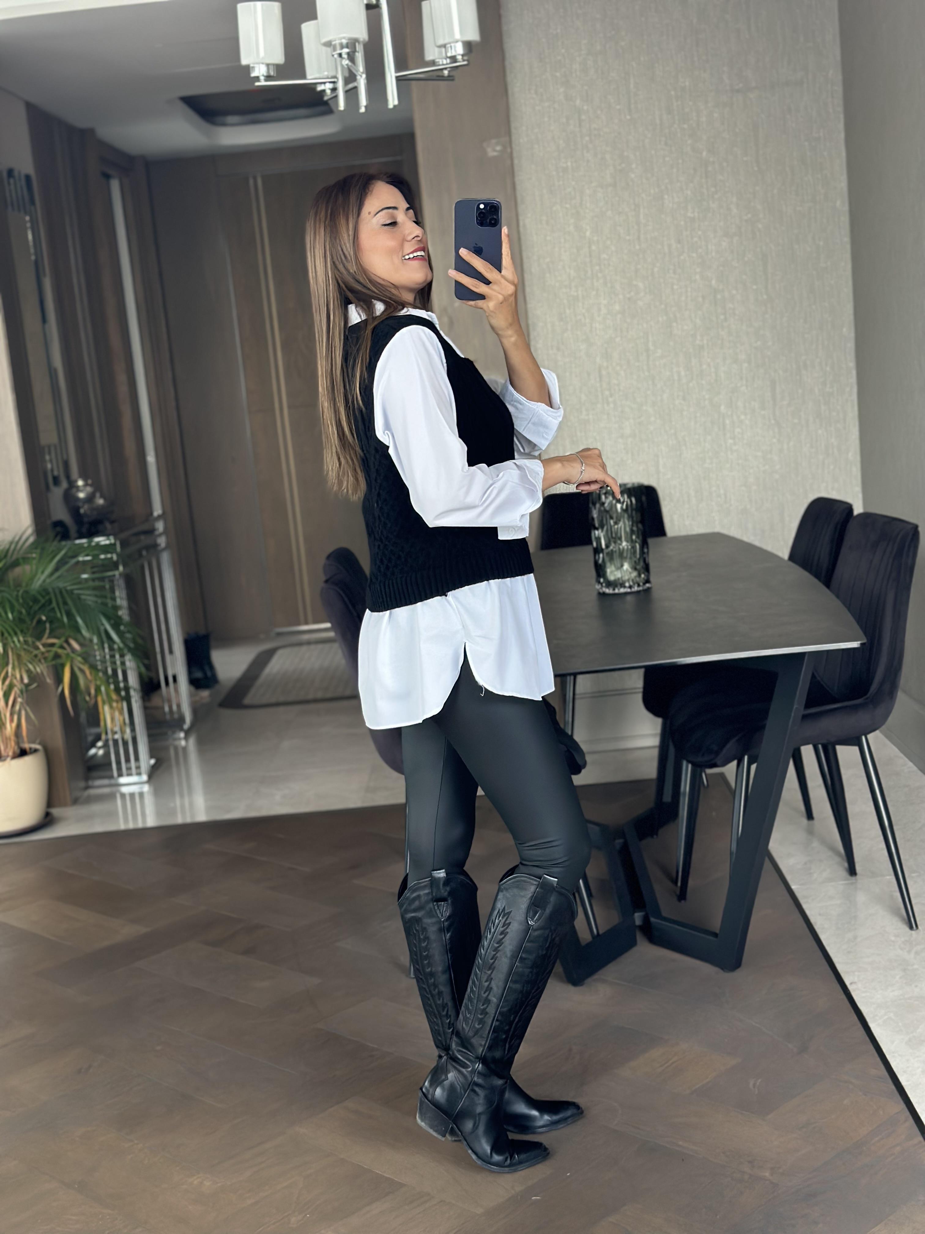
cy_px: 617
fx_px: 1710
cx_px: 462
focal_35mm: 48
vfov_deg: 39.7
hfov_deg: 30.3
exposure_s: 1/60
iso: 160
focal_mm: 6.86
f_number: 1.78
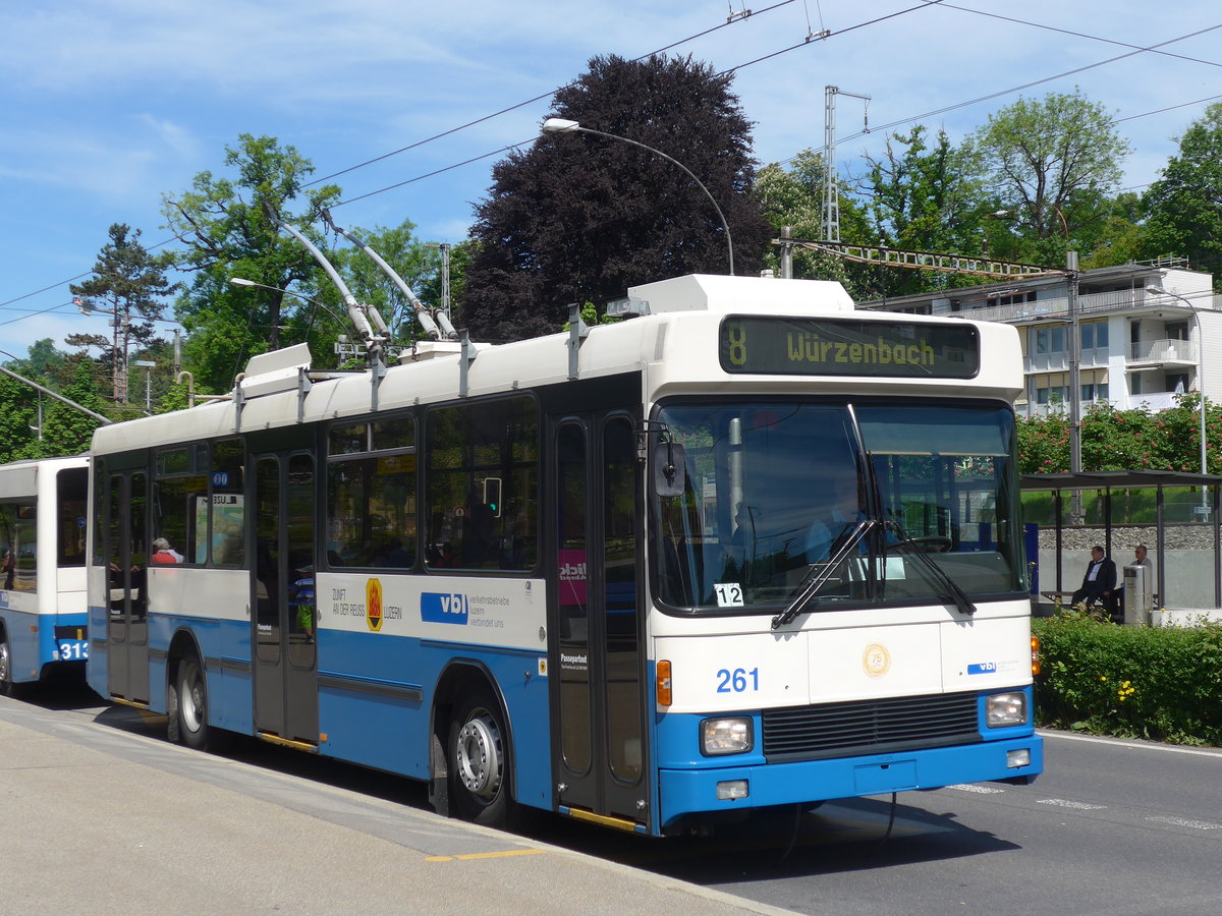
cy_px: 458
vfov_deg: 26.6
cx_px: 611
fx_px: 1942
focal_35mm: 55
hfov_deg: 34.9
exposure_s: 1/1300
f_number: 3.4
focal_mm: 11.3
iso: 80
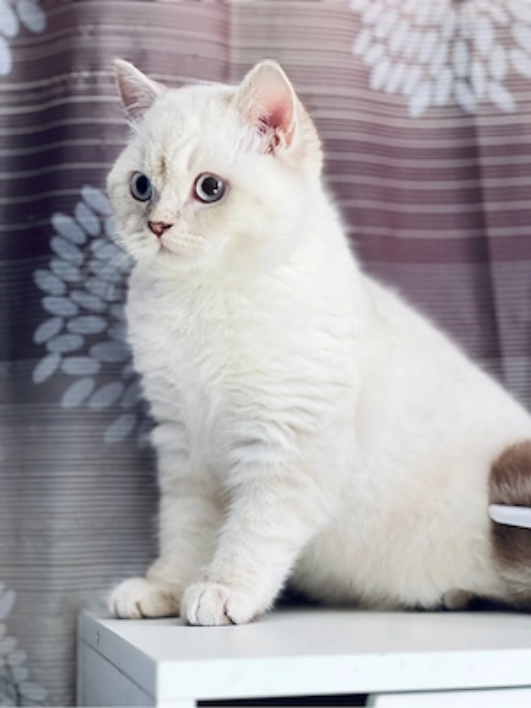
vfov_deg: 25.3
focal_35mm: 77
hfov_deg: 19.1
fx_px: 1575
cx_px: 266
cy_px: 354
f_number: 2.8
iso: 320
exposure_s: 1/40
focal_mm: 9
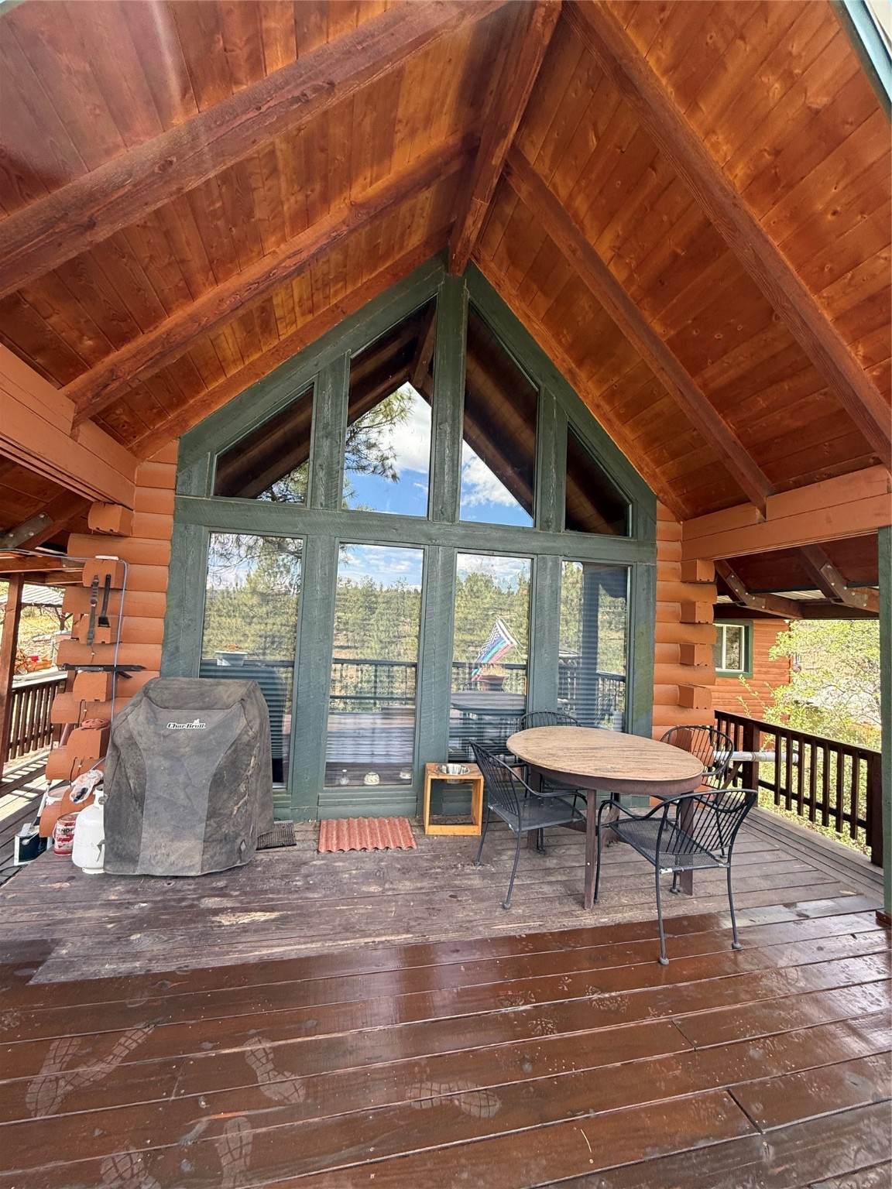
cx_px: 446
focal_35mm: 14
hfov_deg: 85.7
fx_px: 481
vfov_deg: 102.1
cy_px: 594
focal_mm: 2.22
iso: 64
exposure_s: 1/218
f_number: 2.2
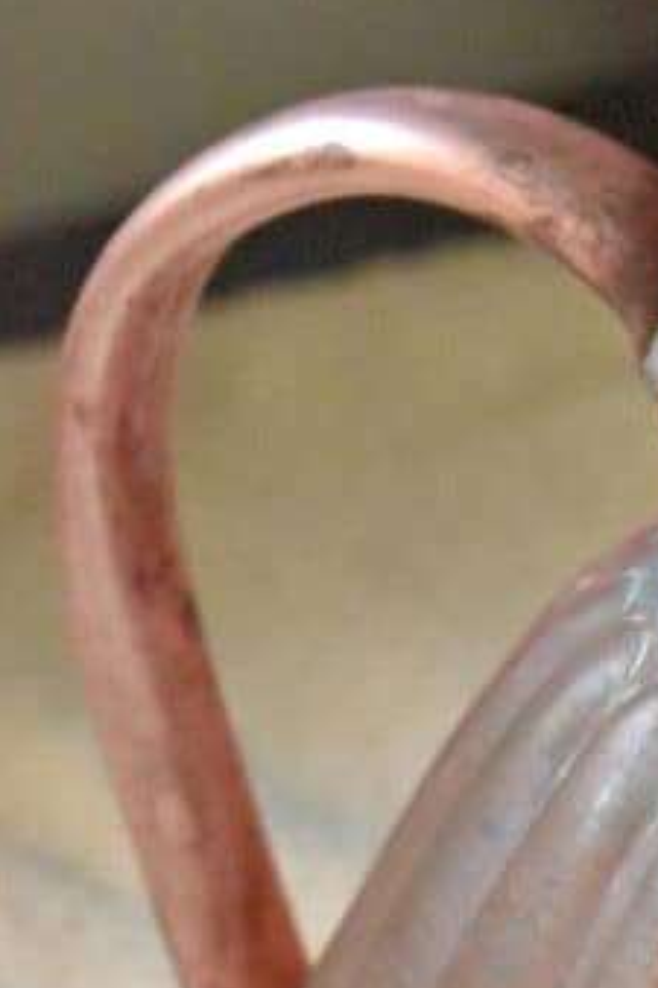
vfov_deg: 10.0
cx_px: 896
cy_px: 824
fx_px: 5612
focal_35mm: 205
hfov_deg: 6.6
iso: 10000
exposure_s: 1/60
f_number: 5
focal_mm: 45
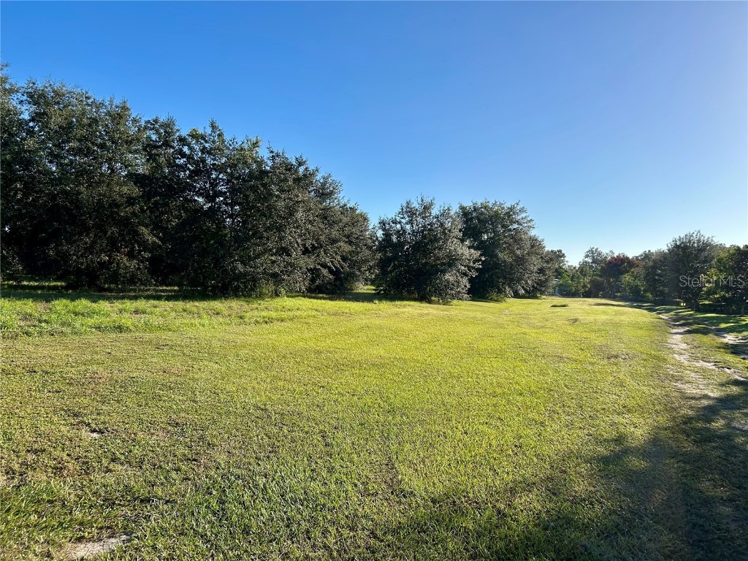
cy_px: 280
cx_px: 374
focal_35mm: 26
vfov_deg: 53.1
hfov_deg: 67.3
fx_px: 562
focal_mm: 5.7
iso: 50
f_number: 1.5
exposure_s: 1/3831
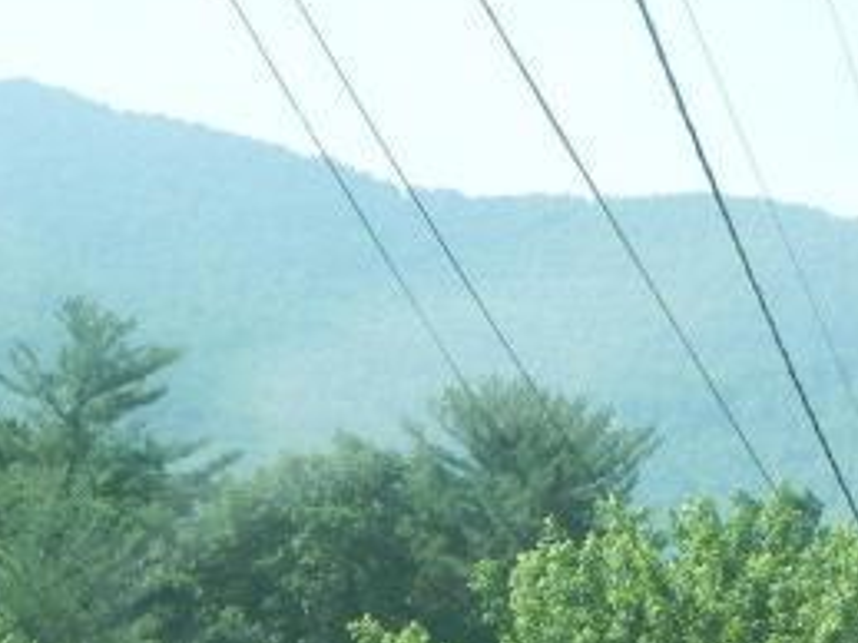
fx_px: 5277
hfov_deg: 9.3
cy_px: 646
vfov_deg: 6.9
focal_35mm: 213
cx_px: 682
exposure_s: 1/230
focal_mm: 16.9
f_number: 5.6
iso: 160
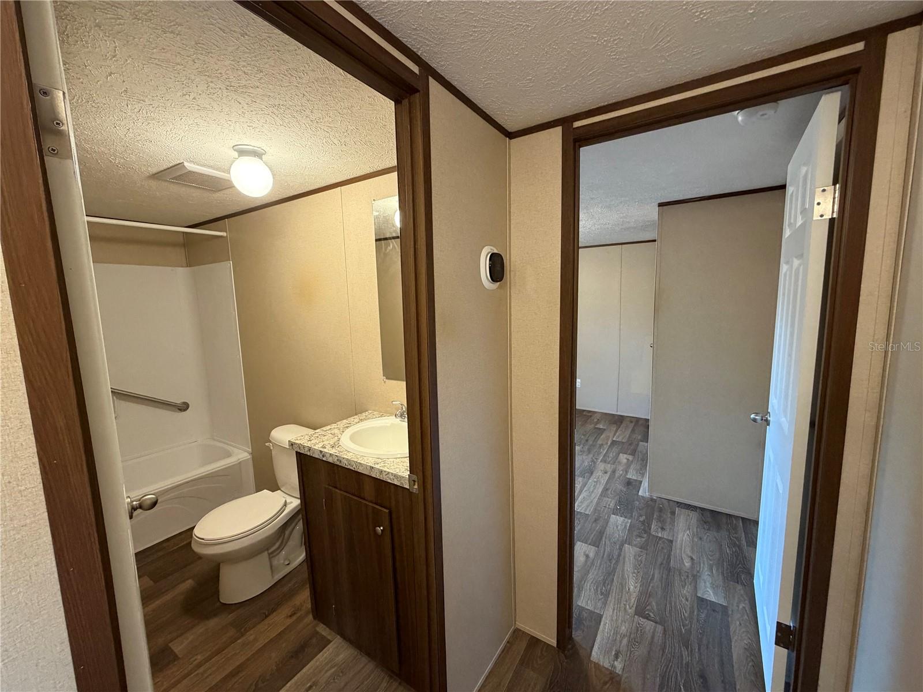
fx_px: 373
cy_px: 346
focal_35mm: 14
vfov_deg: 85.7
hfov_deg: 102.1
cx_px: 462
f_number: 2.2
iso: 400
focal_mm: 2.22
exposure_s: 1/60
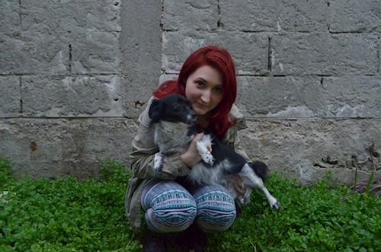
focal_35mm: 33
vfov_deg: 39.8
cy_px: 126
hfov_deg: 57.3
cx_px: 190
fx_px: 348
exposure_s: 1/30
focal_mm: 22
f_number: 5.6
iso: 1000
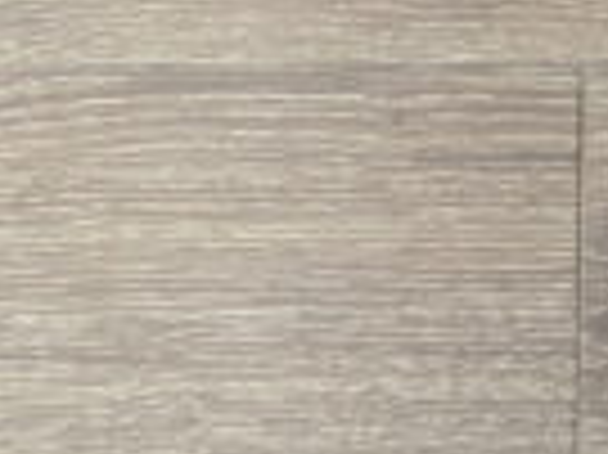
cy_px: -380
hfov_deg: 13.7
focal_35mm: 135
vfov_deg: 10.3
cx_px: 923
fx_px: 2369
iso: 32
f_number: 1.8
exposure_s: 1/1332
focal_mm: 4.25
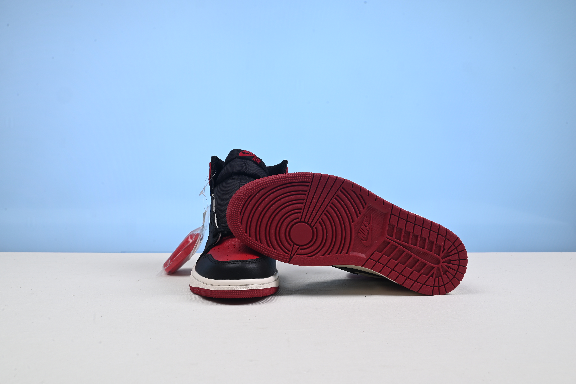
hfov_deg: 48.4
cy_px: 192
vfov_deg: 33.4
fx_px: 640
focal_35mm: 40
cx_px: 288
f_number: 16
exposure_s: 1/3
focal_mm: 40
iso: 100
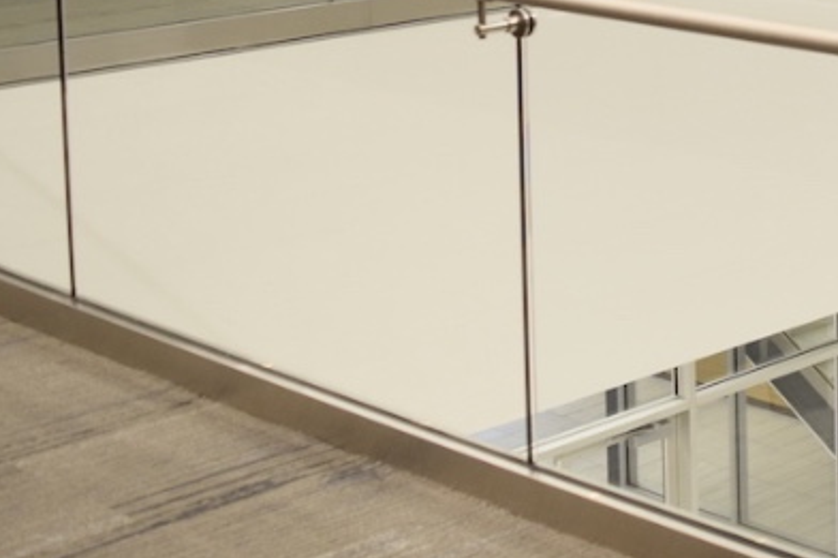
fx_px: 2117
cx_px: 1137
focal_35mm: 91
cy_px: -118
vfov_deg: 14.5
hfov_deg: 20.2
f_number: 4
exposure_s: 1/60
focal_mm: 18
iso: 400
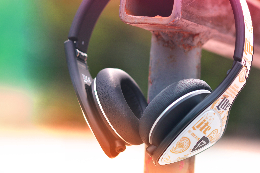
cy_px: 86
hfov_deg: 16.1
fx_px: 921
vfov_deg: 10.8
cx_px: 130
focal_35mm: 128
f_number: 4
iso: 400
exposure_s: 1/1000
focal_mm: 85
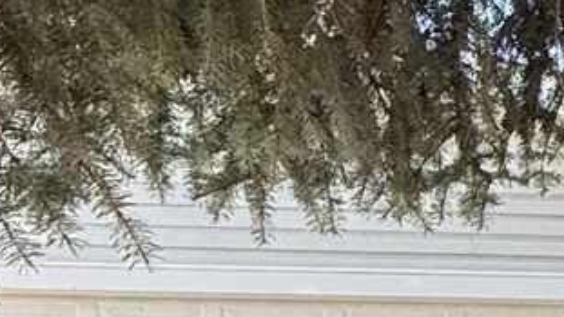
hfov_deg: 15.0
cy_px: 638
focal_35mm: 113
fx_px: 1690
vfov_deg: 9.9
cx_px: 1164
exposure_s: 1/336
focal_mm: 2.22
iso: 64
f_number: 2.2
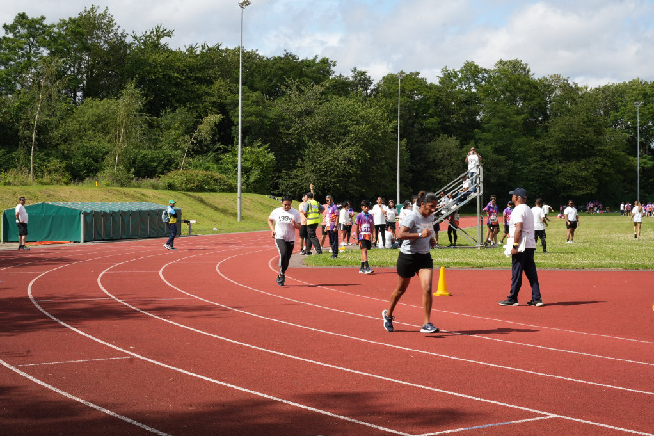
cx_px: 327
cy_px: 218
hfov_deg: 32.4
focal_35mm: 62
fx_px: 1124
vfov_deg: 21.9
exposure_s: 1/200
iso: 250
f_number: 14
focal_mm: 61.9
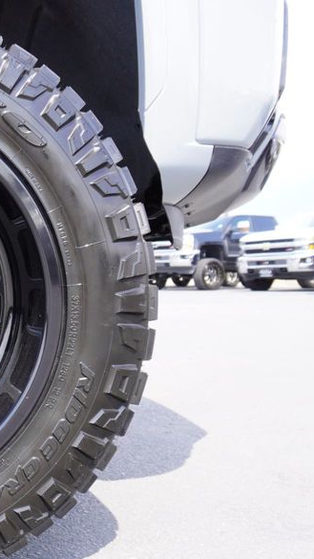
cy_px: 296
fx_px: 651
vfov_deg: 46.4
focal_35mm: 44
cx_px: -148
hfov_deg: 22.5
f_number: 5.6
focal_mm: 16
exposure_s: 1/80
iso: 100
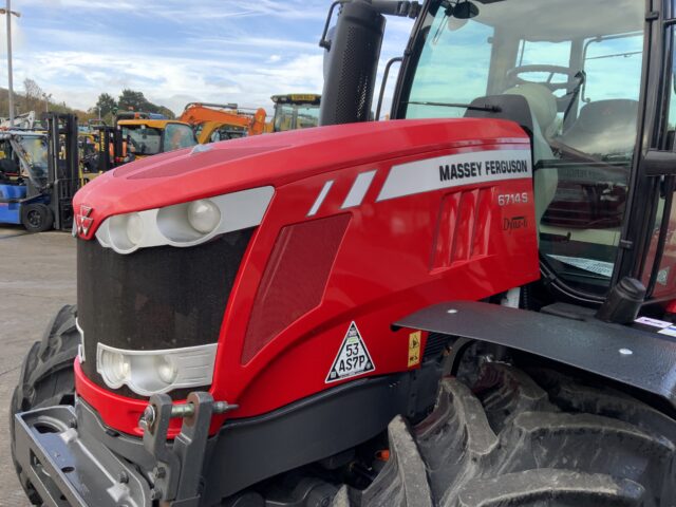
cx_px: 338
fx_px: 566
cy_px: 254
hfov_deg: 61.7
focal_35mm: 29
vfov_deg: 48.2
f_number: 1.8
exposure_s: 1/265
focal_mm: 3
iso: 16
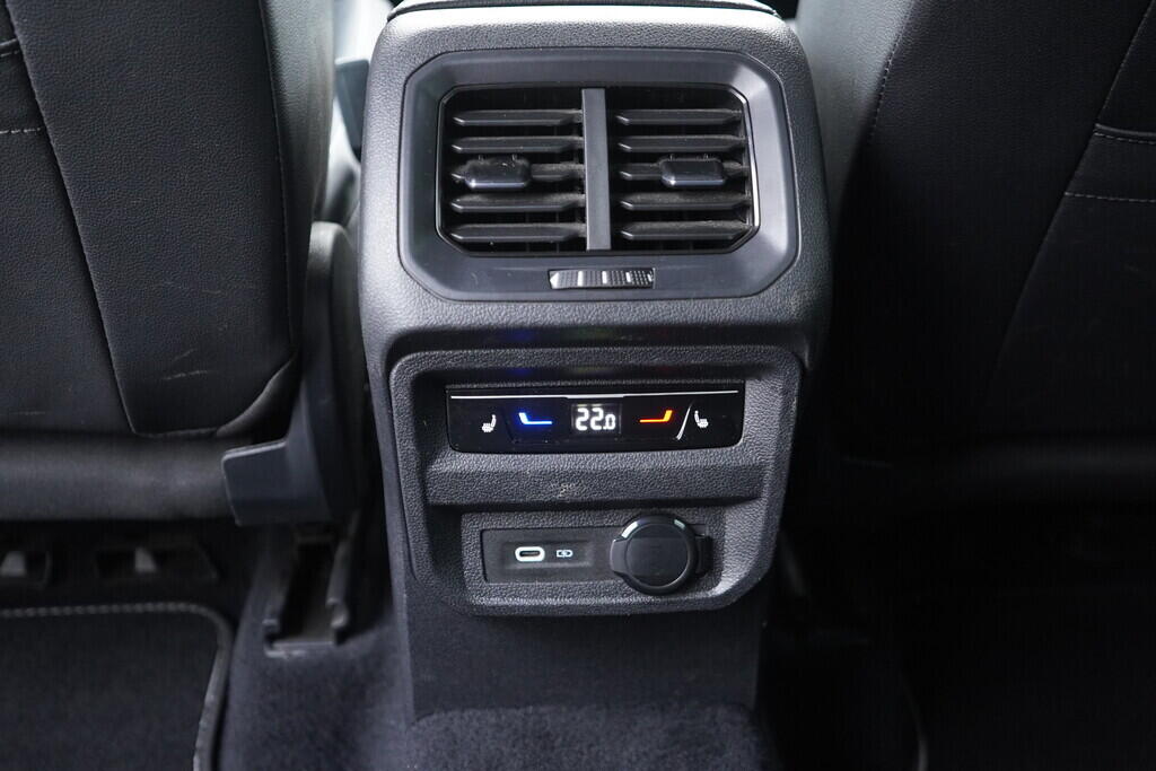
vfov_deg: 36.9
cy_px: 386
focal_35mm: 36
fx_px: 1156
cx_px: 578
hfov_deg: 53.1
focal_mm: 24
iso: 1600
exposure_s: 1/40
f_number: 2.8
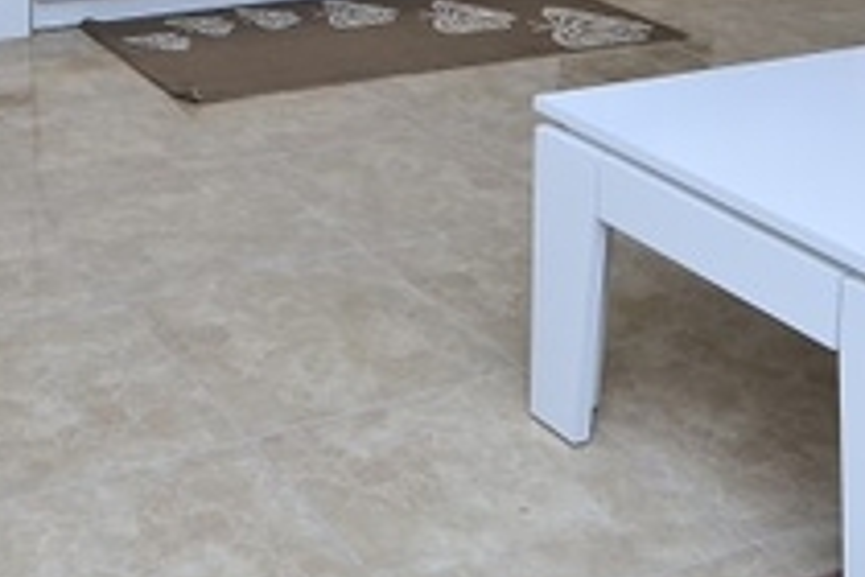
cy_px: -293
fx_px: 1490
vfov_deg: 19.2
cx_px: 204
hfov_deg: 31.7
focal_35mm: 62
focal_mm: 12
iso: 100
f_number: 4
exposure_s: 1/60
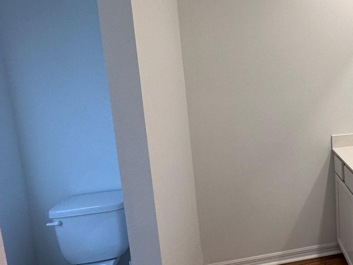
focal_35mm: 28
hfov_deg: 54.4
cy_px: 103
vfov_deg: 49.4
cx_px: 324
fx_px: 286
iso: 100
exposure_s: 1/120
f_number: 2.2
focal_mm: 2.22
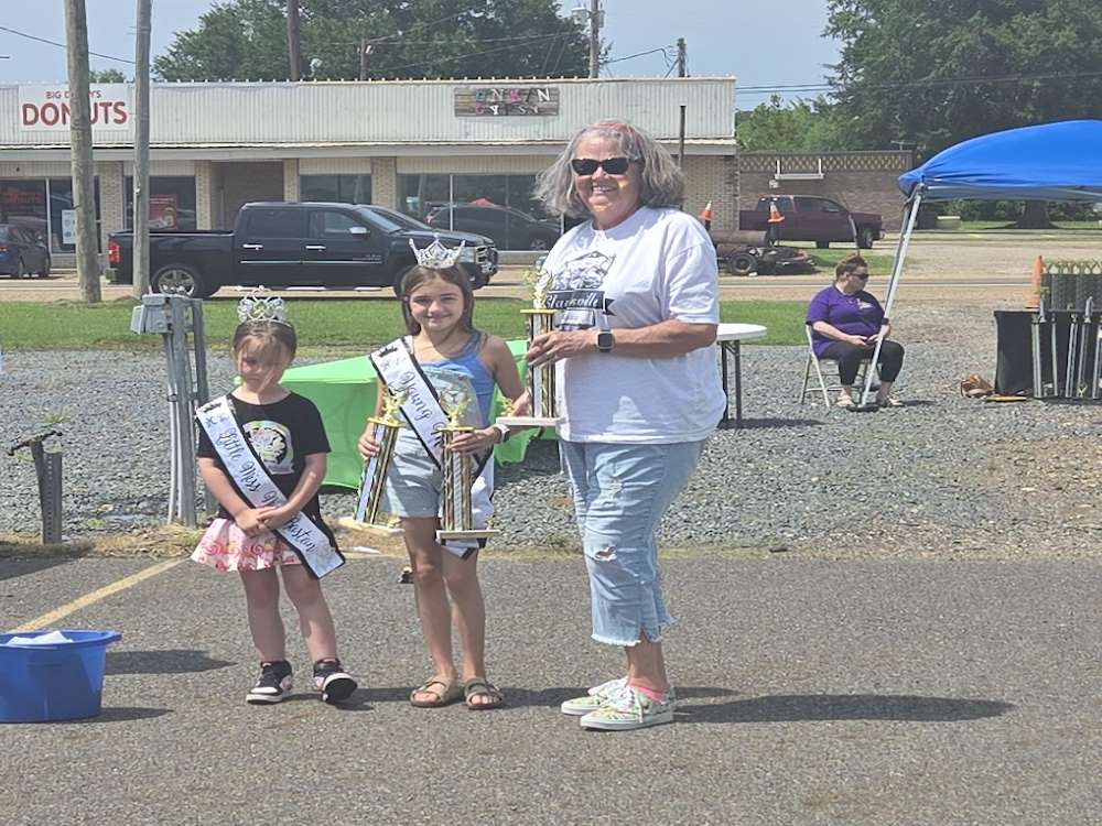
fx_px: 732
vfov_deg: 58.9
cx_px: 551
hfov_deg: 73.9
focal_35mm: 23
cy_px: 413
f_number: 1.8
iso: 25
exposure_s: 1/2302
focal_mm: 5.4
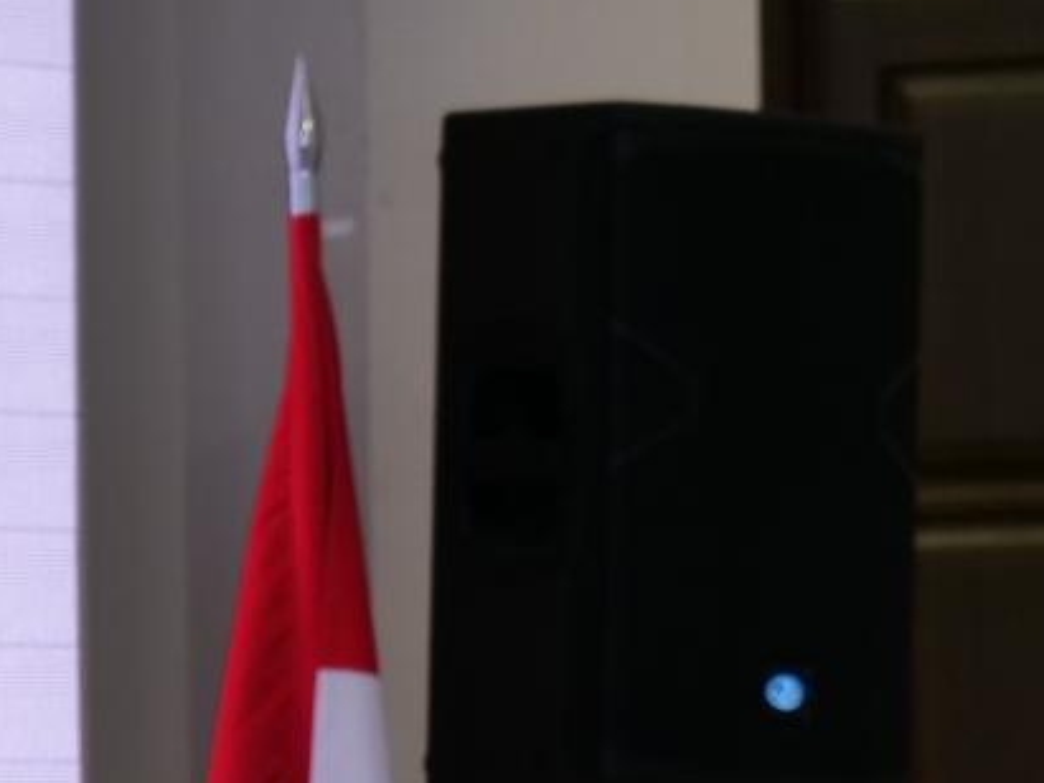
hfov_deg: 4.5
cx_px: 556
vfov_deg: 3.3
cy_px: 1482
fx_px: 13387
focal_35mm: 444
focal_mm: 57
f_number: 2.8
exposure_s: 1/125
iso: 320
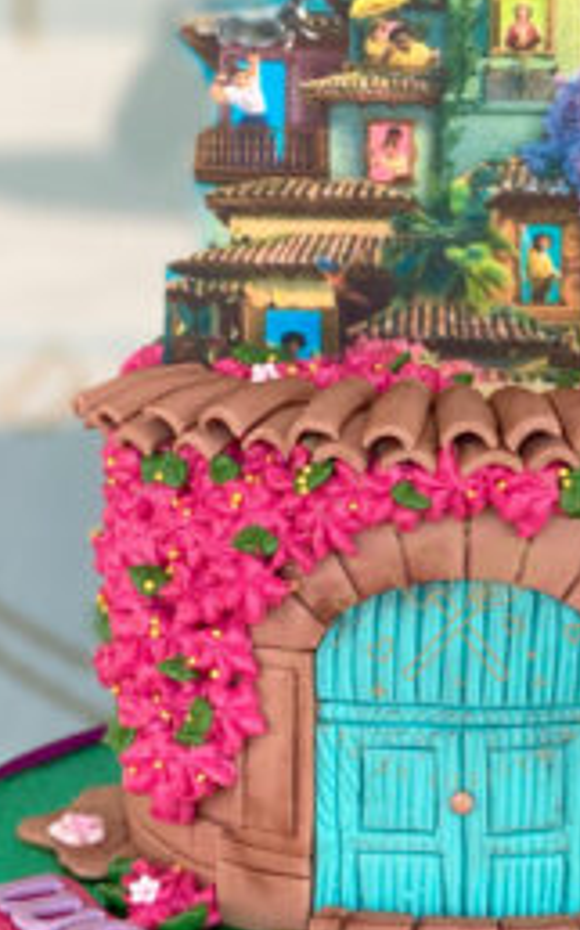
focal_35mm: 108
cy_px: 553
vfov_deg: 19.3
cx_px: 503
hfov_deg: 12.0
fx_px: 2734
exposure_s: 1/122
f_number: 2
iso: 32
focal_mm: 6
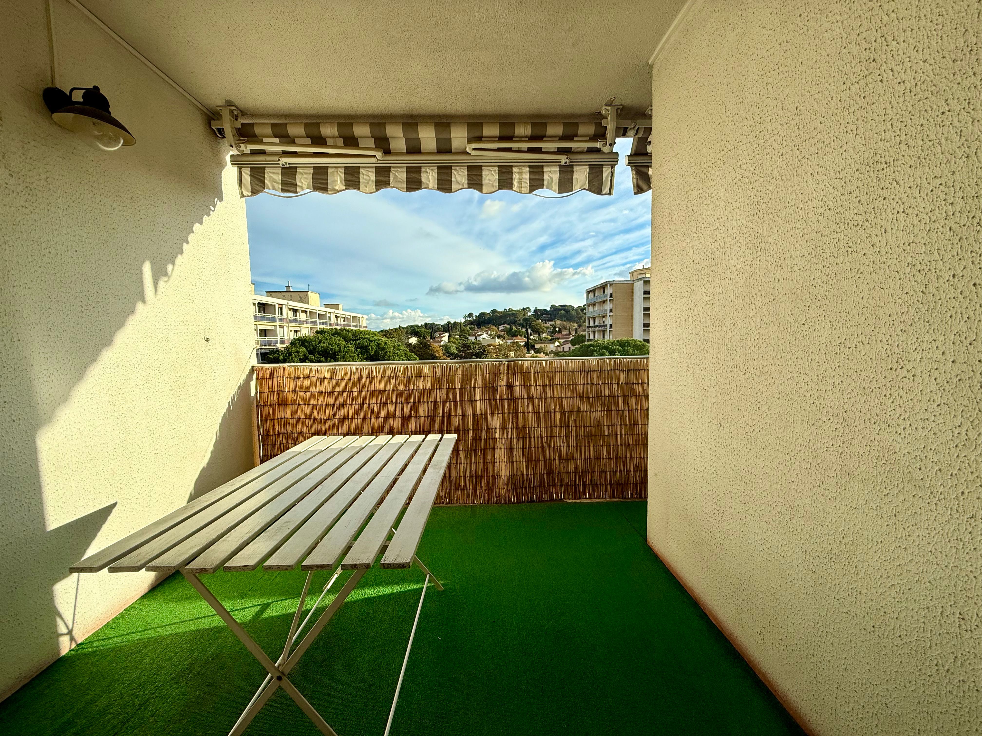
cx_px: 491
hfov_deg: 102.1
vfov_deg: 85.7
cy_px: 368
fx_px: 397
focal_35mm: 14
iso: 50
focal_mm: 2.22
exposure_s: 1/1399
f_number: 2.2
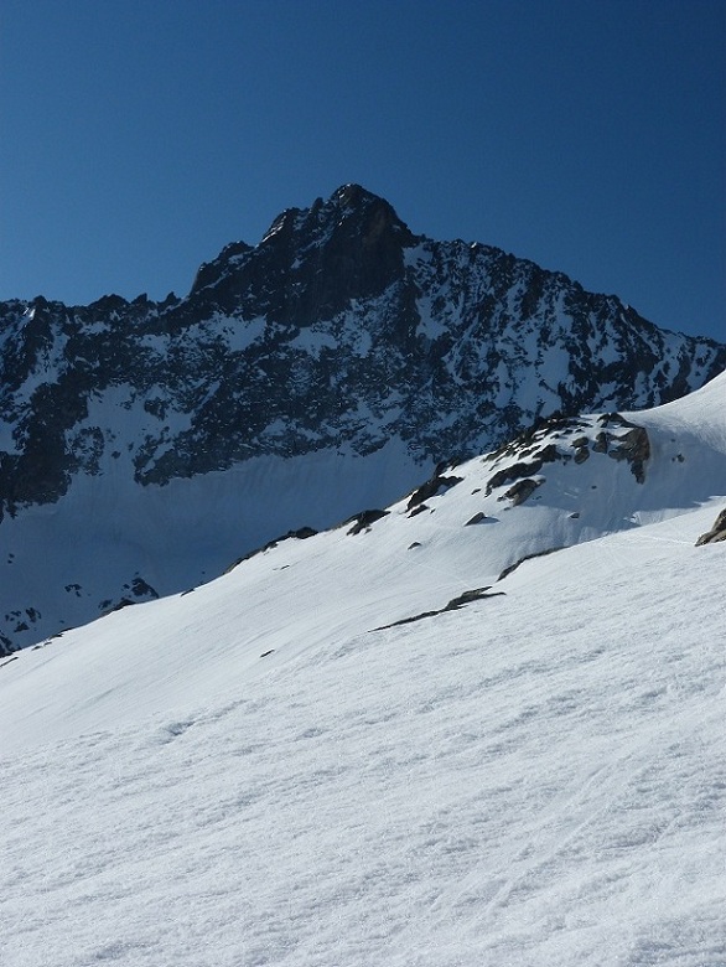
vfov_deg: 28.1
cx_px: 363
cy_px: 484
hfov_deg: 21.3
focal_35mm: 69
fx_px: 1927
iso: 80
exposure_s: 1/250
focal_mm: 12.4
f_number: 5
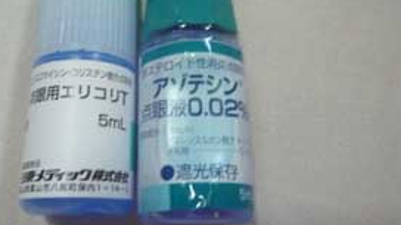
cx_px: 161
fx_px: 425
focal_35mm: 40
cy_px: 74
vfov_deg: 29.5
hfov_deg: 50.2
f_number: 2.8
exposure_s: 1/40
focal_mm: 4.4
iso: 800
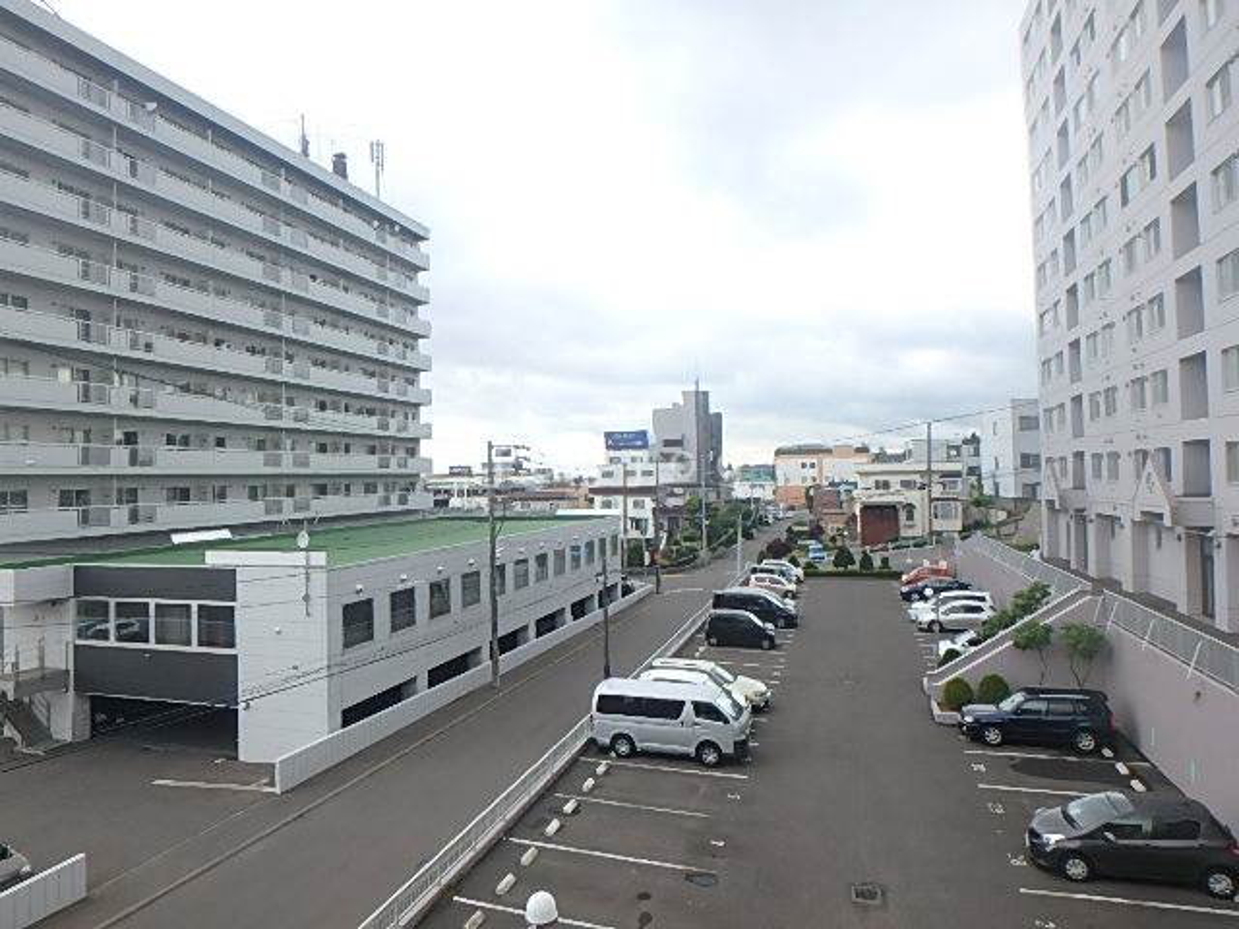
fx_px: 752
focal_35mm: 21
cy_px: 464
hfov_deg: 79.0
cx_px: 620
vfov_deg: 63.4
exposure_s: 1/125
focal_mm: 3.7
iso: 125
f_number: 3.5
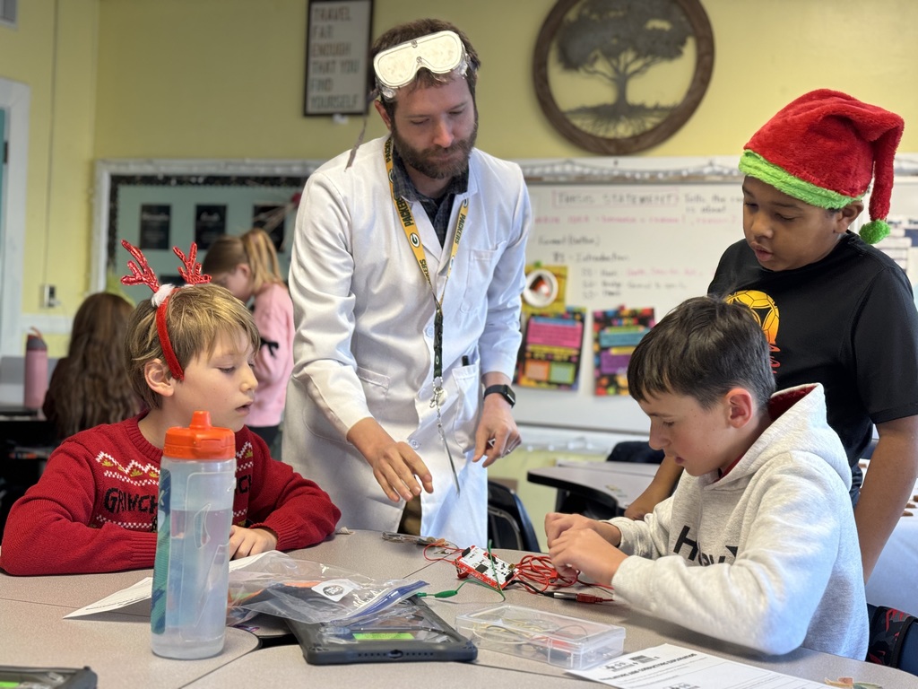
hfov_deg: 39.7
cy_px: 344
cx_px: 459
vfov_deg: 30.3
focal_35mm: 48
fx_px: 1273
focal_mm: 6.76
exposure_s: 1/60
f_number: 1.78
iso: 80
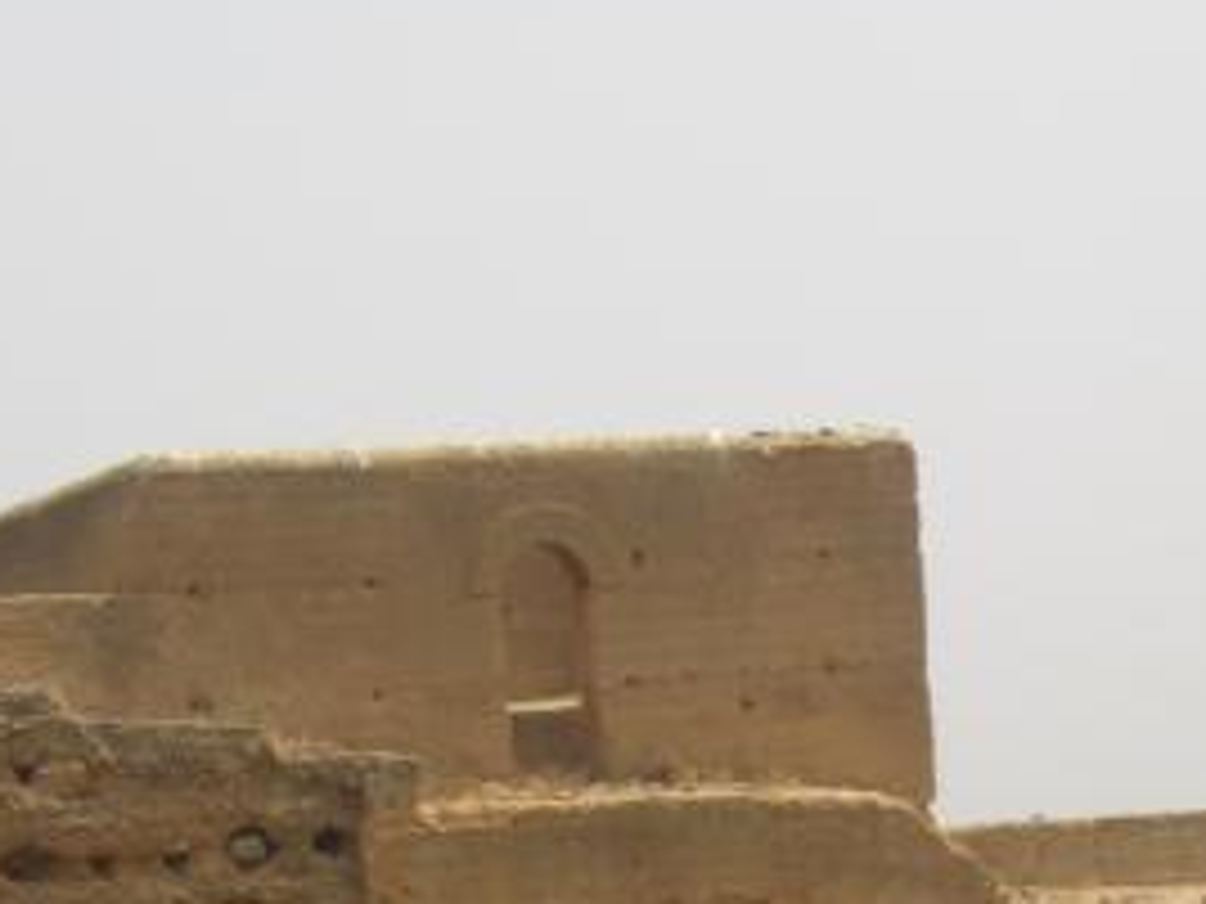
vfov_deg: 8.3
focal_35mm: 177
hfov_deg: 11.2
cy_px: 953
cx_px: 770
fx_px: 6167
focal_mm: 12.2
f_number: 6.2
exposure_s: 1/250
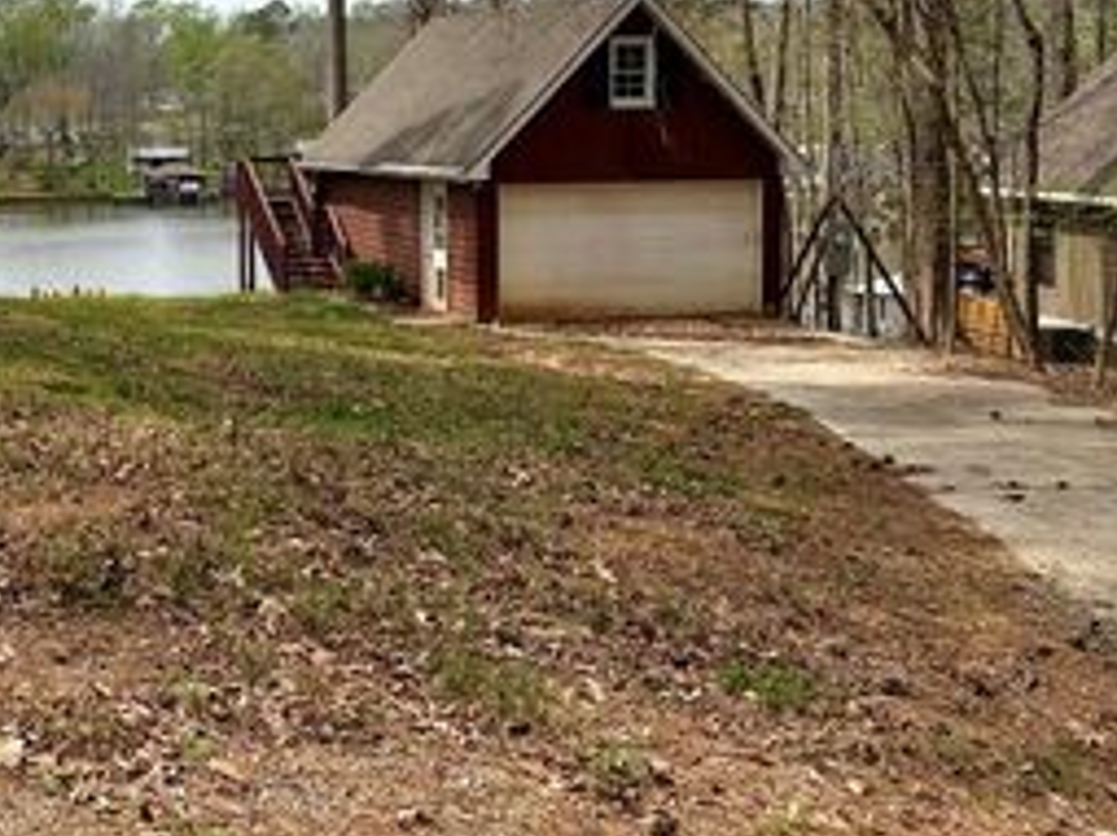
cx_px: 88
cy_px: 142
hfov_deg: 35.1
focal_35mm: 51
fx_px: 1645
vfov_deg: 27.8
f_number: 1.6
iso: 50
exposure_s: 1/3125
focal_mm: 5.96
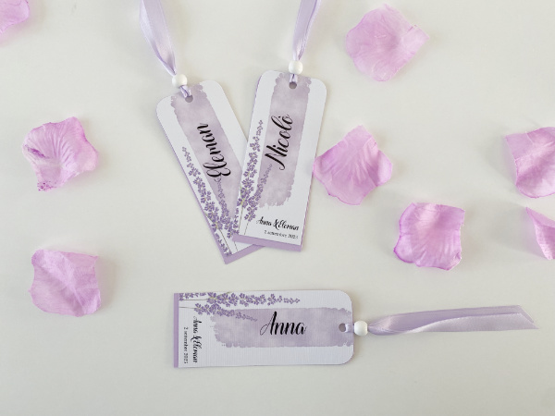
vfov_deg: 53.1
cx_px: 278
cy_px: 208
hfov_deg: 67.3
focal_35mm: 26
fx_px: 417
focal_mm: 4.2
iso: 64
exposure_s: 1/121
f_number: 1.8
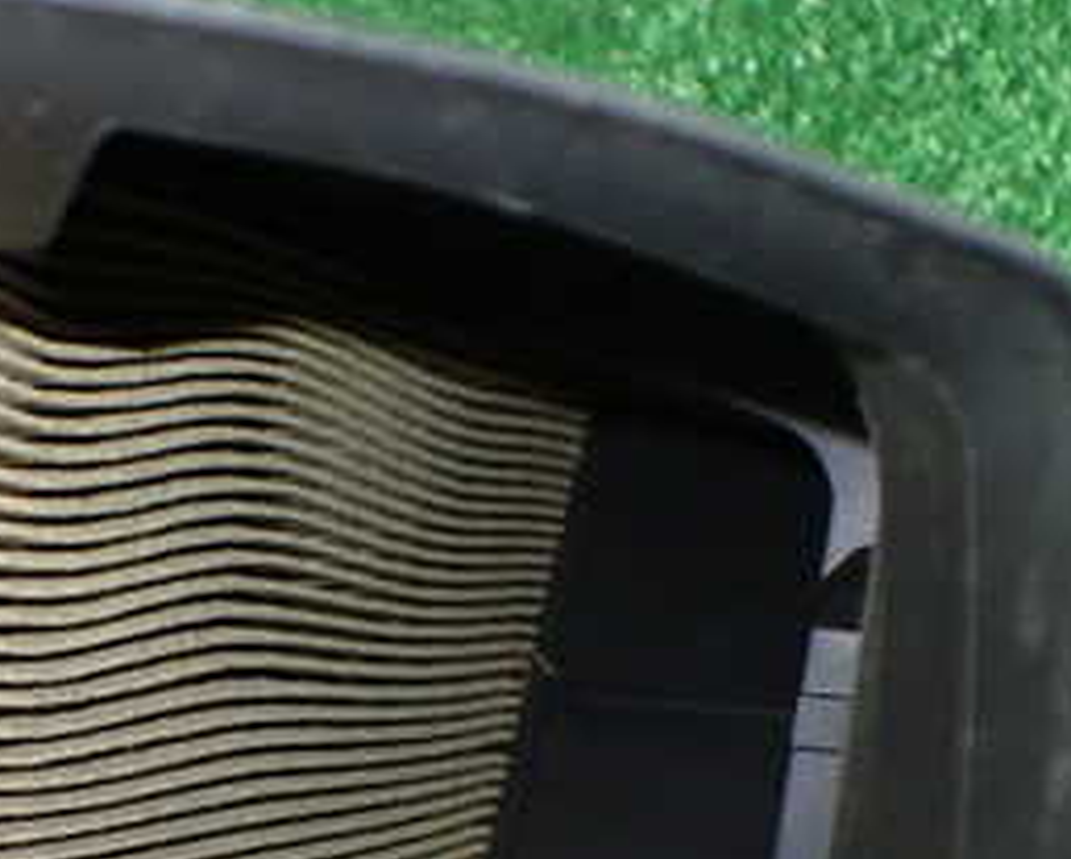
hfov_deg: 27.1
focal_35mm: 68
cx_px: 149
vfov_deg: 22.0
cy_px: 784
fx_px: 2158
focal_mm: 5.4
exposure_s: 1/60
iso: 800
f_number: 2.3
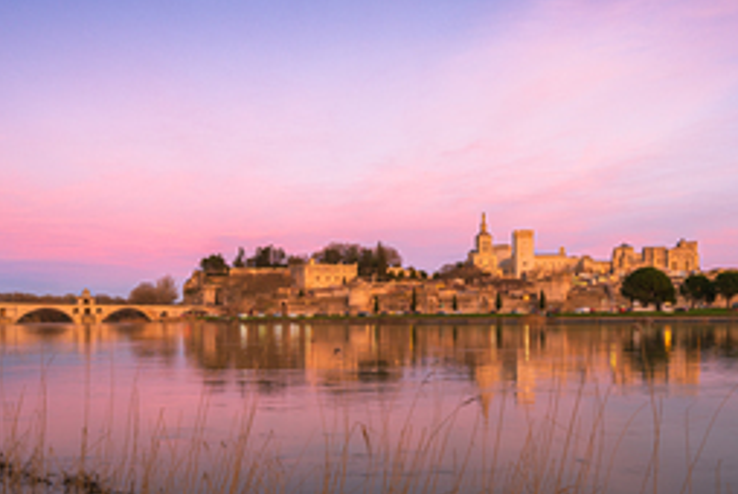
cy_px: 324
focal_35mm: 38
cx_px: 421
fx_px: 780
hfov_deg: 50.5
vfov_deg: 34.9
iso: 64
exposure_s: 1/10
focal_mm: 21
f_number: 4.5
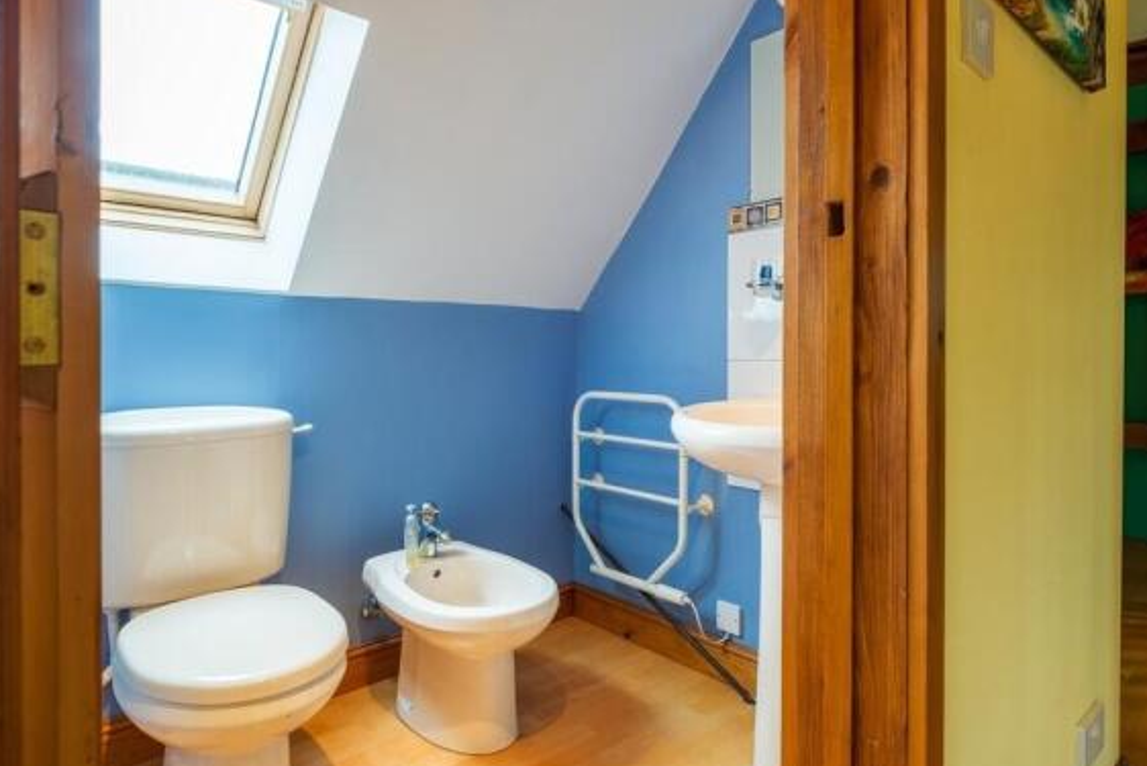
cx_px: 622
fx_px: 669
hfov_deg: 81.0
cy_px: 361
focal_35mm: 21
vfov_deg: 59.5
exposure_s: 1/15
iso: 160
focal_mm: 11.8
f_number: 7.1
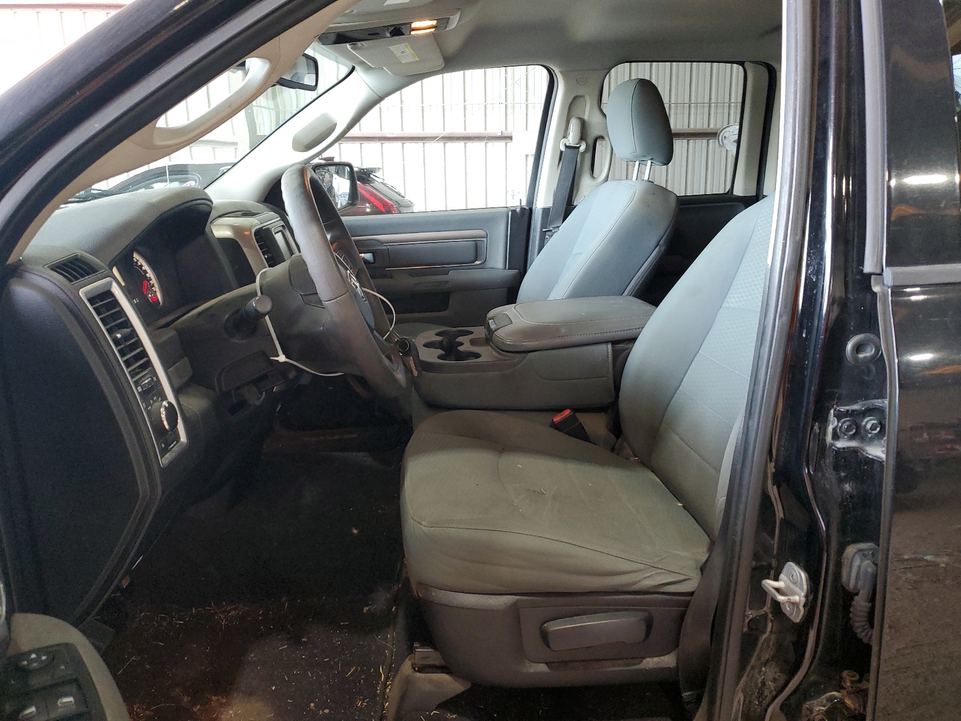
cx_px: 480
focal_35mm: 26
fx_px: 722
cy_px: 360
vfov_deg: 53.1
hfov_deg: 67.3
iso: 169
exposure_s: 1/60.2
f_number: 1.5
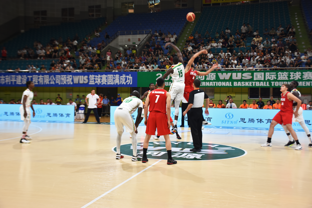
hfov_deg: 47.9
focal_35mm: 40
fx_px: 351
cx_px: 156
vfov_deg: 33.0
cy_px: 104
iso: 450
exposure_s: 1/100
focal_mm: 27
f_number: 4
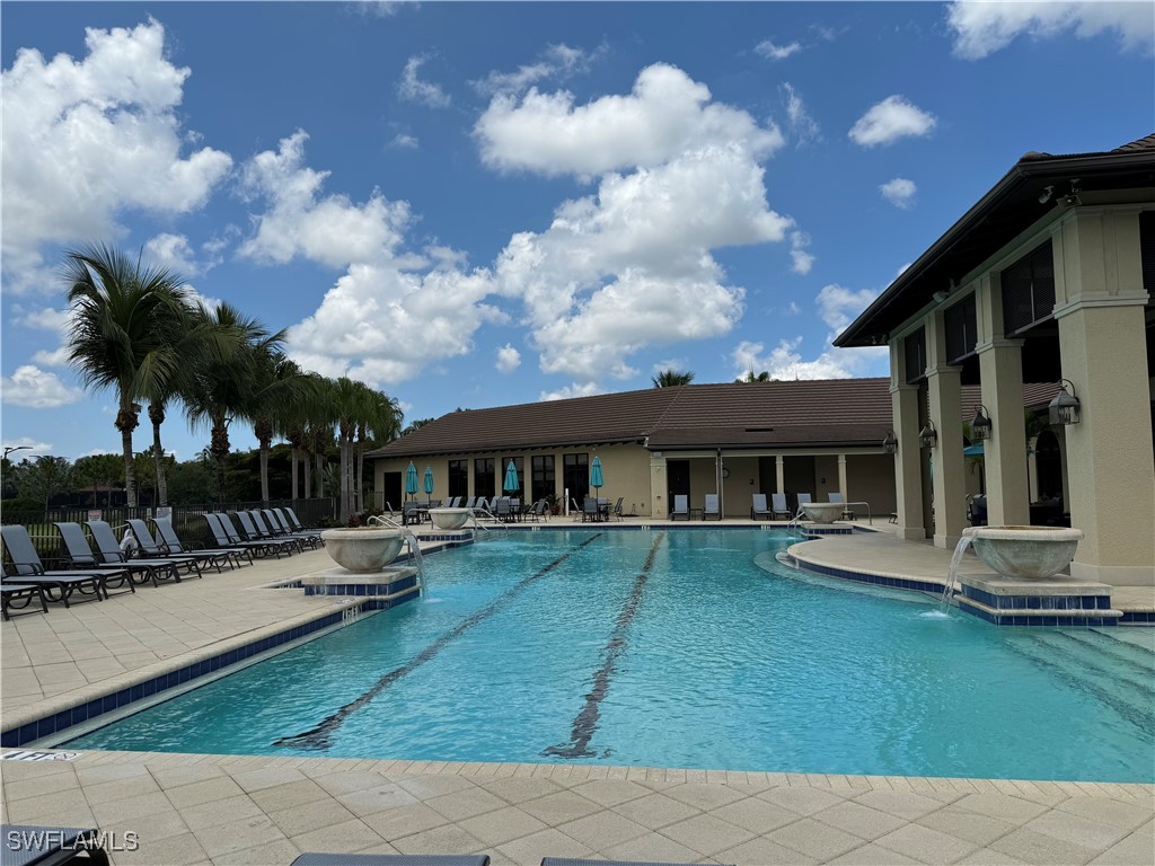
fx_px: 801
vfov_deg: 56.8
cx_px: 578
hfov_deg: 71.6
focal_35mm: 24
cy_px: 433
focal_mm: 6.76
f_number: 1.78
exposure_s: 1/7092
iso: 80
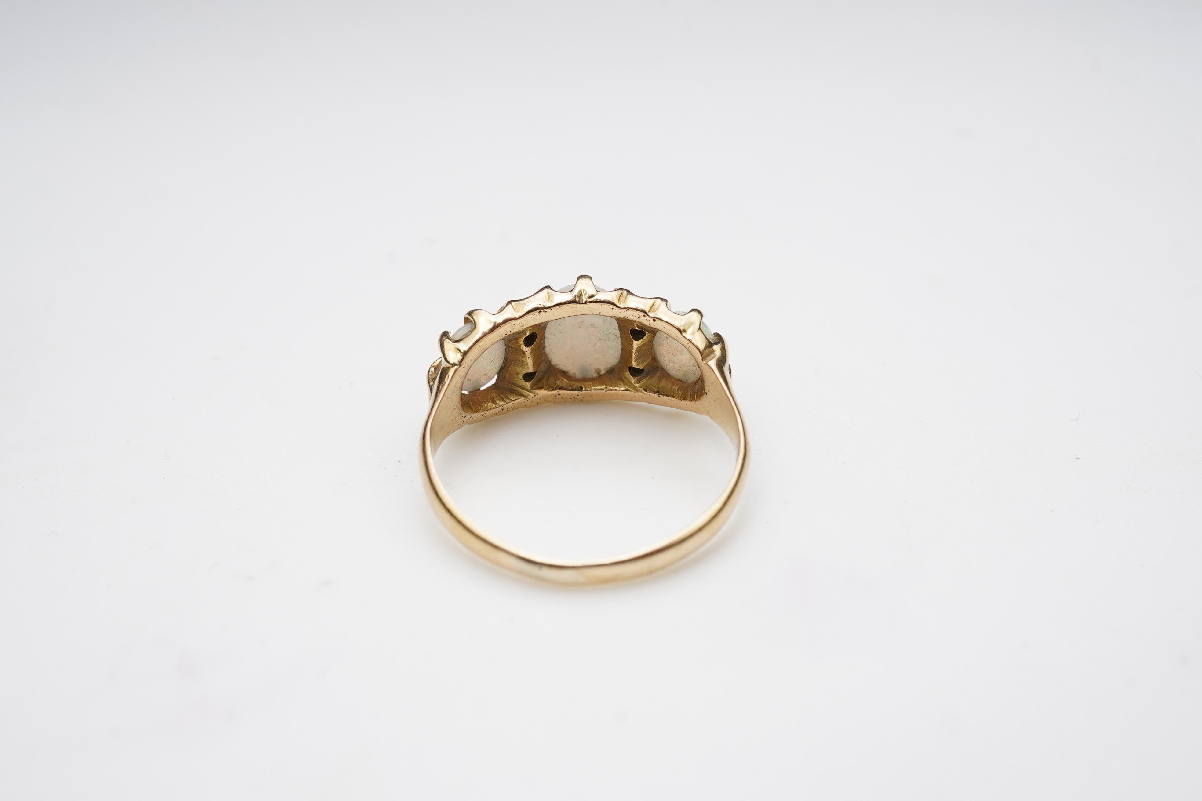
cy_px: 400
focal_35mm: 45
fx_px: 1502
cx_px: 601
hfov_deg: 43.6
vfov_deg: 29.9
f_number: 18
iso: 400
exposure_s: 1/125
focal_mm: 30
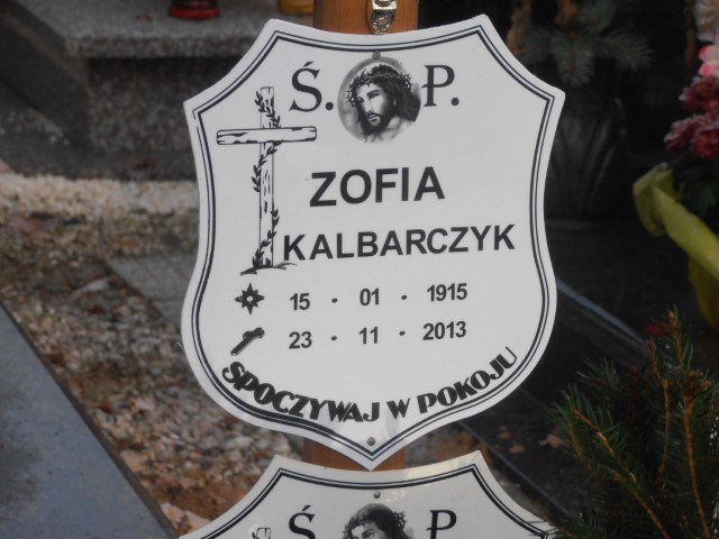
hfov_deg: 11.9
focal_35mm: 166
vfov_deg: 8.9
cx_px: 360
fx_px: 3448
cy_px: 270
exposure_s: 1/200
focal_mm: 29.44
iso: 80
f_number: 5.9
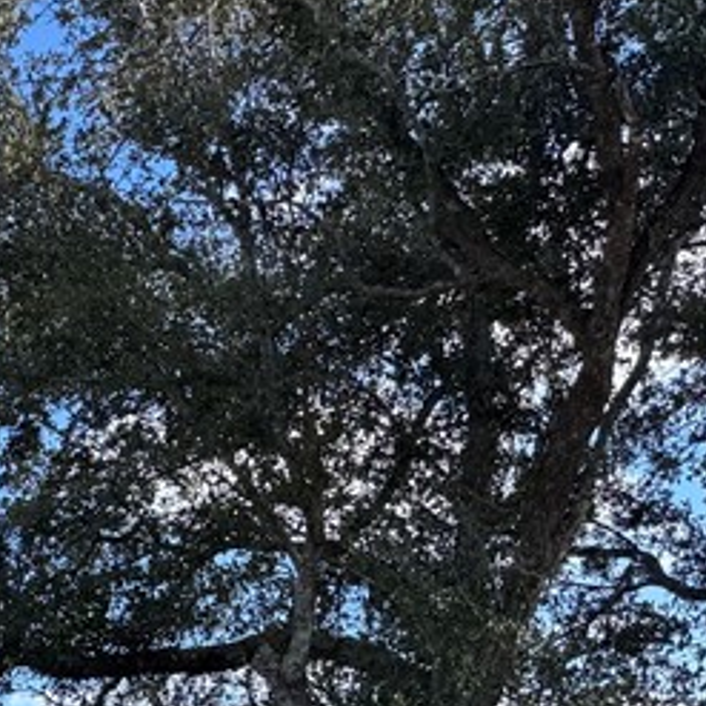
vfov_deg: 17.7
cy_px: 1060
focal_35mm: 88
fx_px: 2031
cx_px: -492
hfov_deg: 16.9
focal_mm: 6.76
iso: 80
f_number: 1.78
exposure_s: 1/864
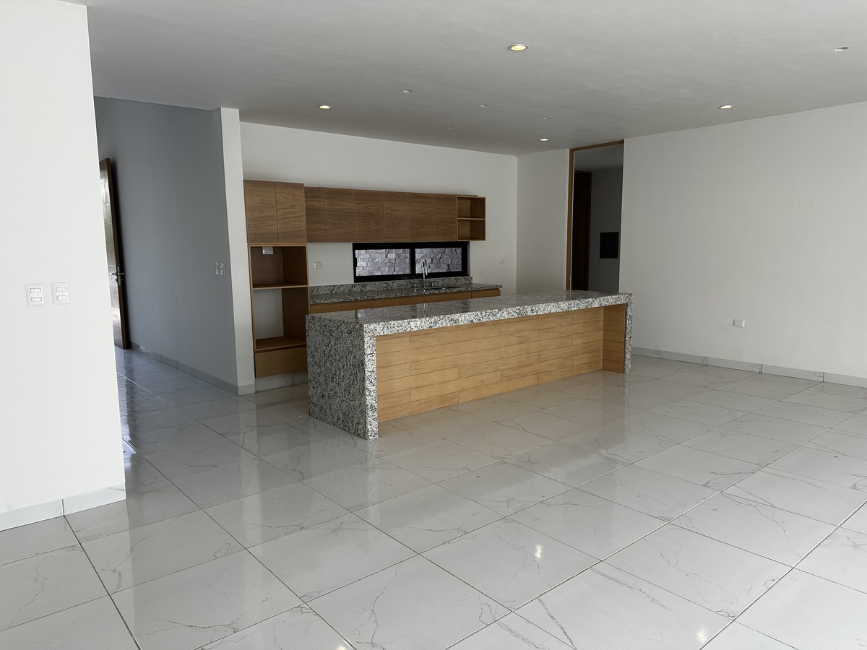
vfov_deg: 56.8
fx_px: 601
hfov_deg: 71.6
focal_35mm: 24
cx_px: 434
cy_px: 325
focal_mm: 6.86
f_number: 1.78
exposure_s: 1/357
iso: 80
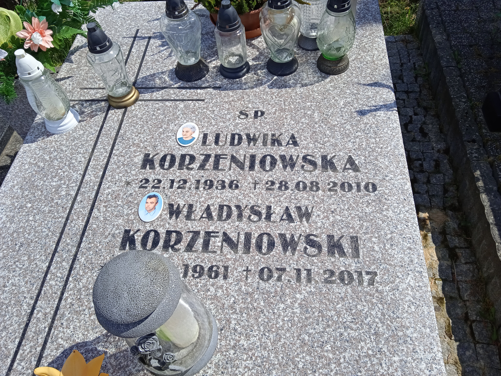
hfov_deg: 63.4
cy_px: 188
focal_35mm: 28
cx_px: 250
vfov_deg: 49.7
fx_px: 405
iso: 112
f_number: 2.2
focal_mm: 3.43
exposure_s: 1/1280
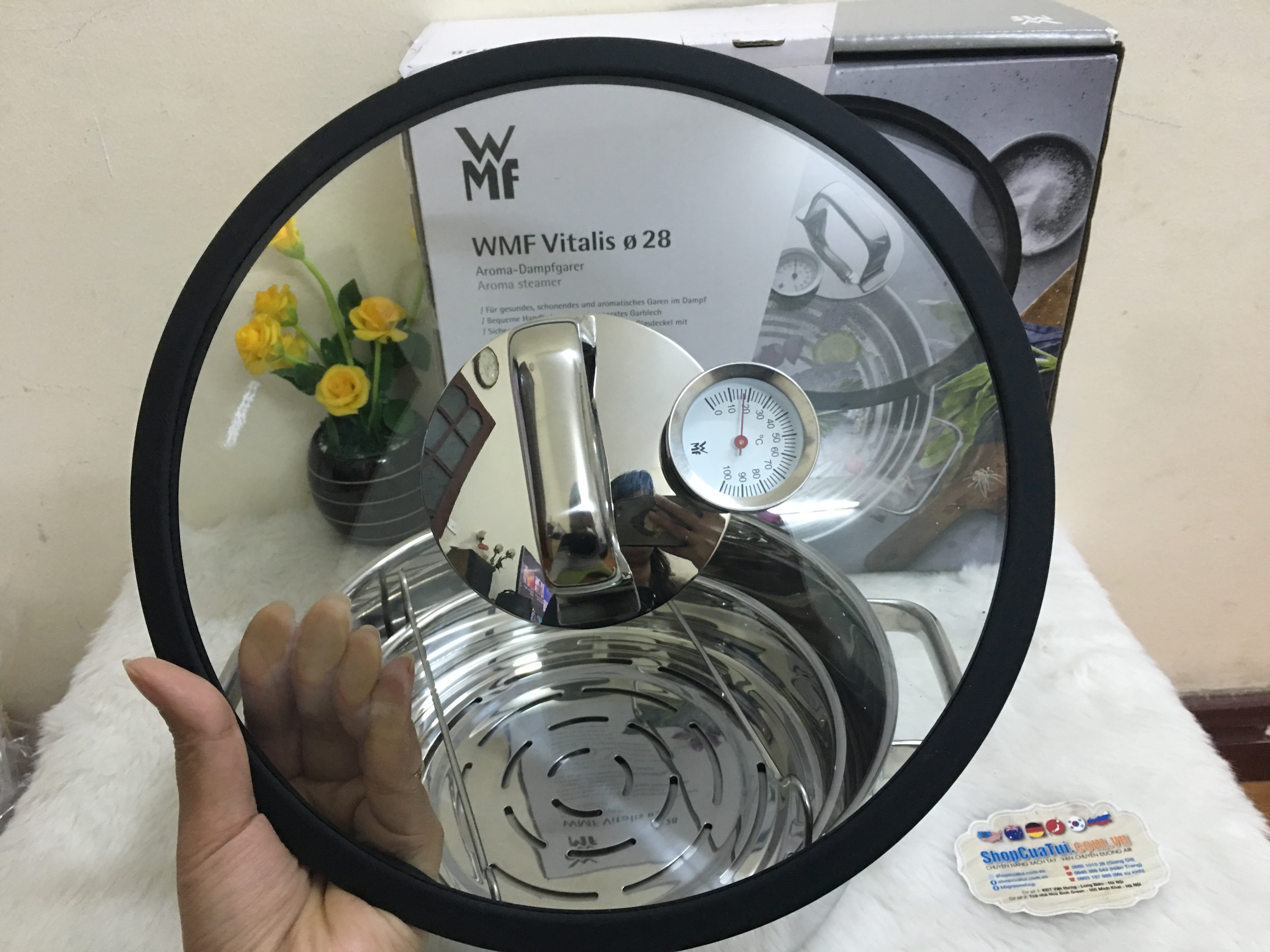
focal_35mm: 29
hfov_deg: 61.7
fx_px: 1064
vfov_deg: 48.2
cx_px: 635
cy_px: 476
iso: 100
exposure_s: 1/10
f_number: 2.2
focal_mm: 4.15
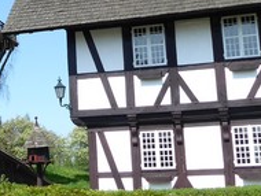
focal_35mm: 84
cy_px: 56
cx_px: 12
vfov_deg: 17.5
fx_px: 634
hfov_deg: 22.5
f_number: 3.3
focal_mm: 4.3
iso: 80
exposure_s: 1/640
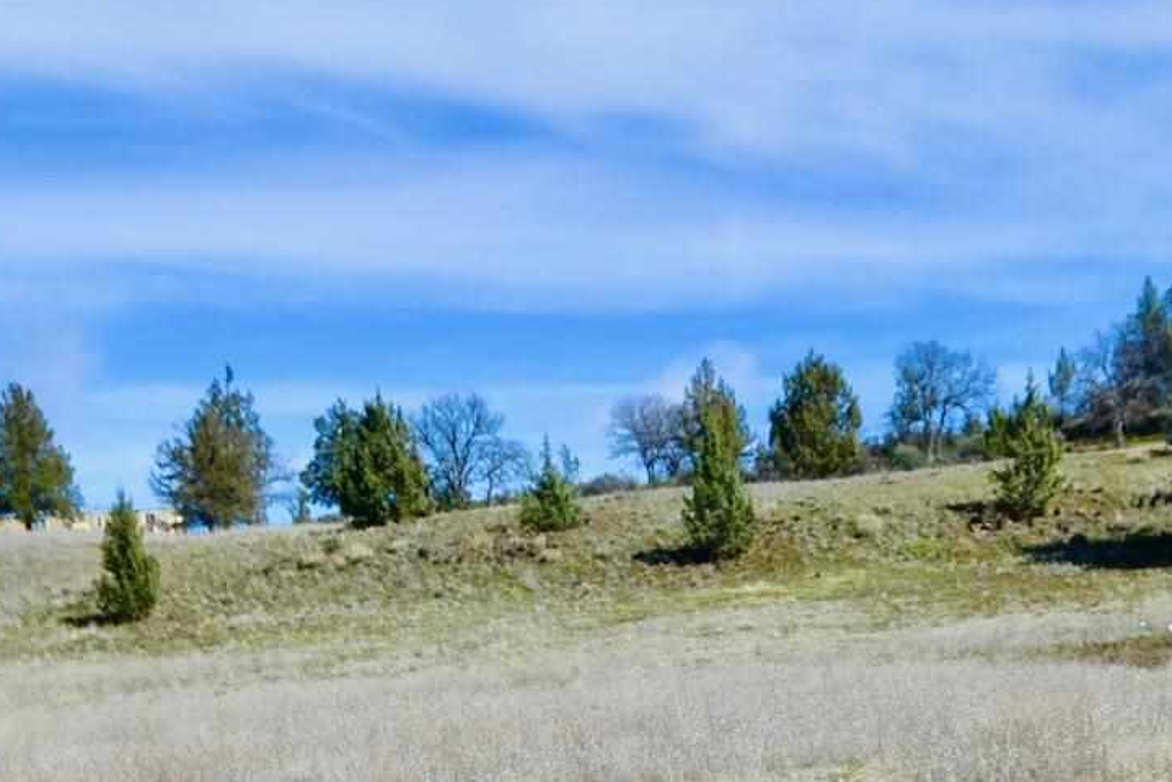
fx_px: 2377
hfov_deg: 27.6
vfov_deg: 16.3
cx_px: 764
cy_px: 1322
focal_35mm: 73
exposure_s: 1/320
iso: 100
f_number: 9
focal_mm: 14
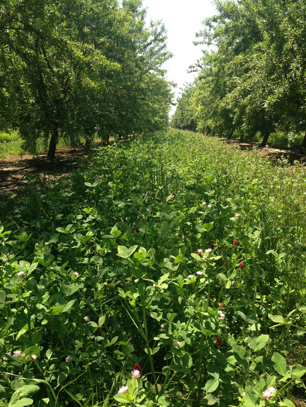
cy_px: 204
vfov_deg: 55.4
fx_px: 389
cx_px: 153
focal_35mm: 33
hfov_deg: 42.9
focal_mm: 4.12
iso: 50
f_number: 2.4
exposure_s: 1/559
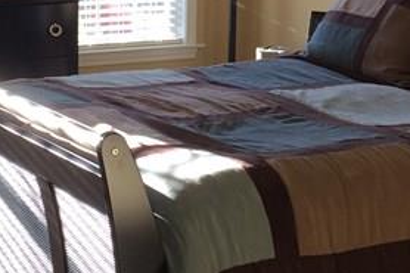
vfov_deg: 12.3
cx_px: 139
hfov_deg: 18.4
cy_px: 43
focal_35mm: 111
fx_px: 1263
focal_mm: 4.15
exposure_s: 1/60
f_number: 2.2
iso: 32
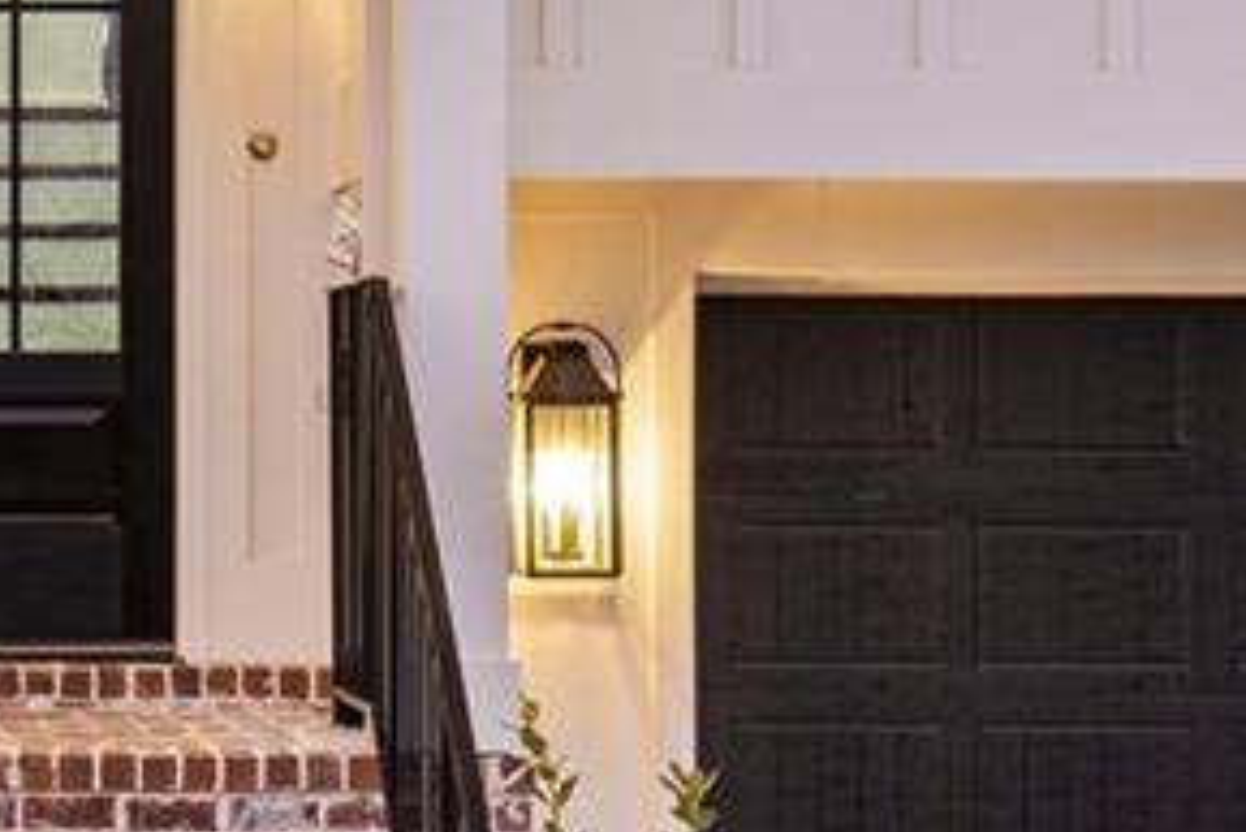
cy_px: 177
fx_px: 4294
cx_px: -86
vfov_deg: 11.0
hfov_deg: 16.1
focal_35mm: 124
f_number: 8
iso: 640
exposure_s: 1/4
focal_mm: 35
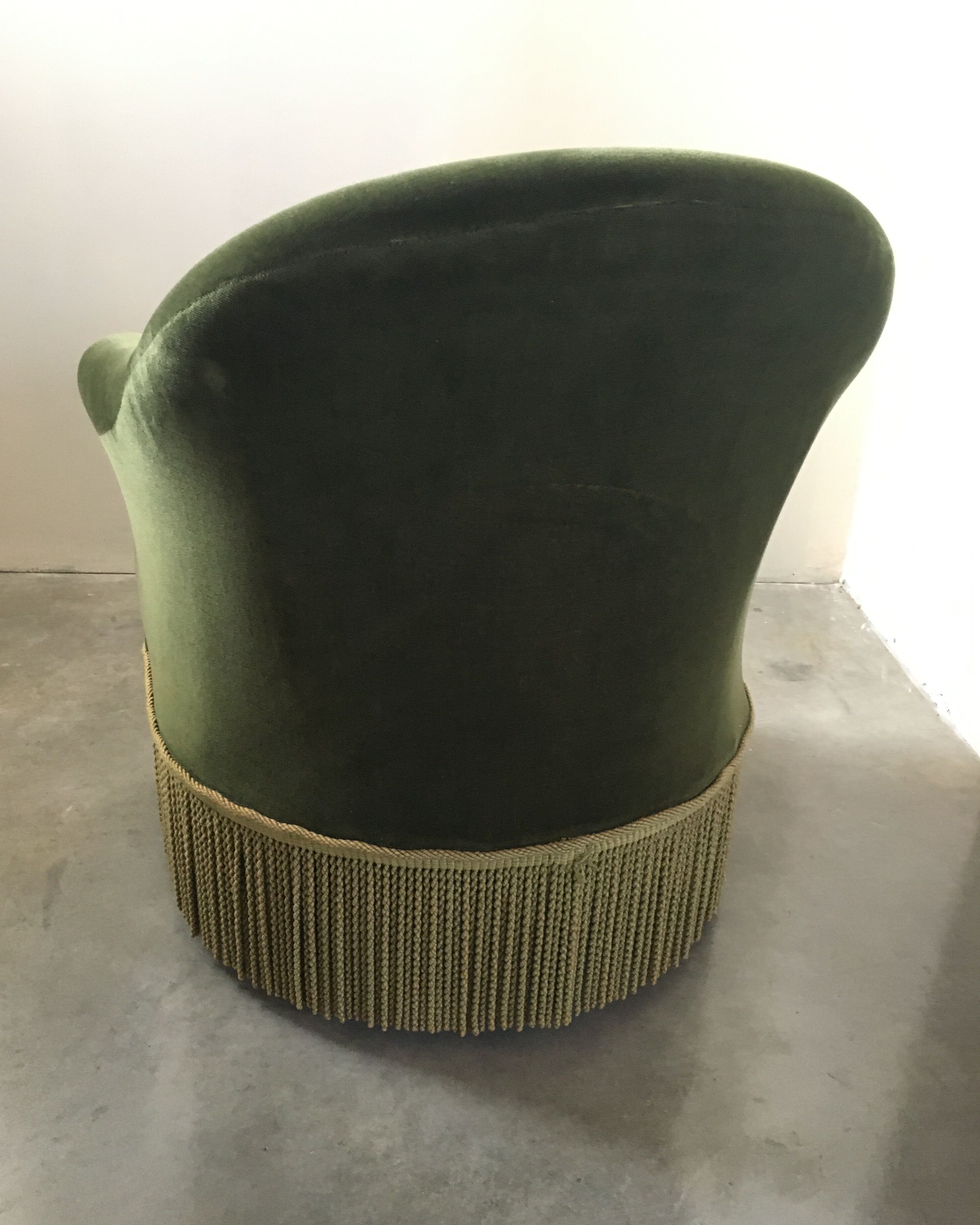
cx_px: 479
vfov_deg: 57.2
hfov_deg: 47.1
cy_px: 641
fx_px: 1124
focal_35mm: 31
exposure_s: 1/17
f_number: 2.2
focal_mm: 4.15
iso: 200
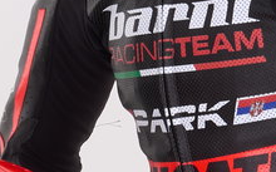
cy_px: 250
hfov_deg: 5.6
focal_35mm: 371
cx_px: -88
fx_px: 2788
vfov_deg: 3.5
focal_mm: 50
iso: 100
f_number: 13
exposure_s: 1/125
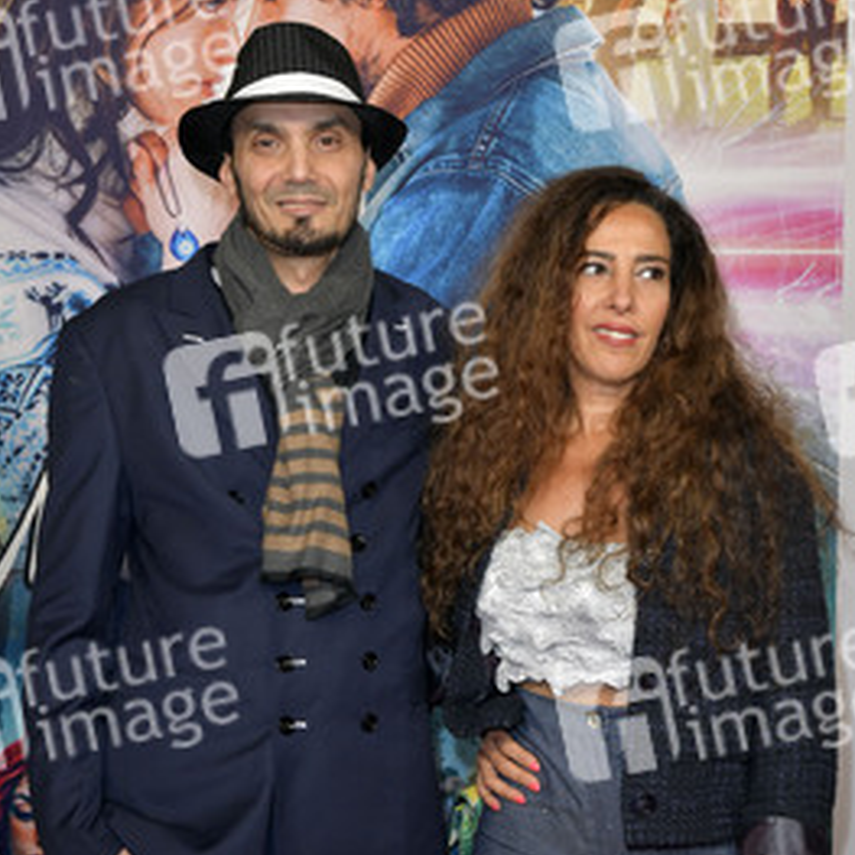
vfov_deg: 27.6
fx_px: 1733
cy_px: 543
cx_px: 426
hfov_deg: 27.7
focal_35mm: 62
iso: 1600
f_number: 9
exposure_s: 1/250
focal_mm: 48
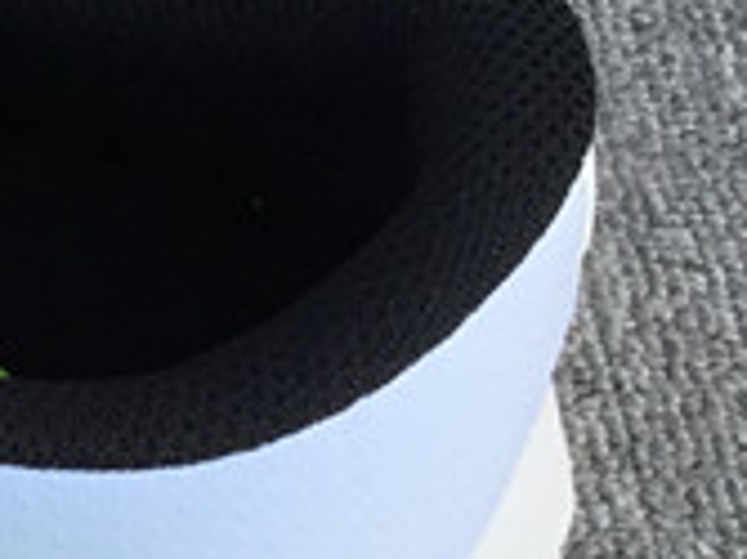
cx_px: -756
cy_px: 736
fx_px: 3601
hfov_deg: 10.8
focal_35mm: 167
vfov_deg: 8.7
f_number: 2.4
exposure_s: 1/171
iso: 25
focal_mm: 3.3
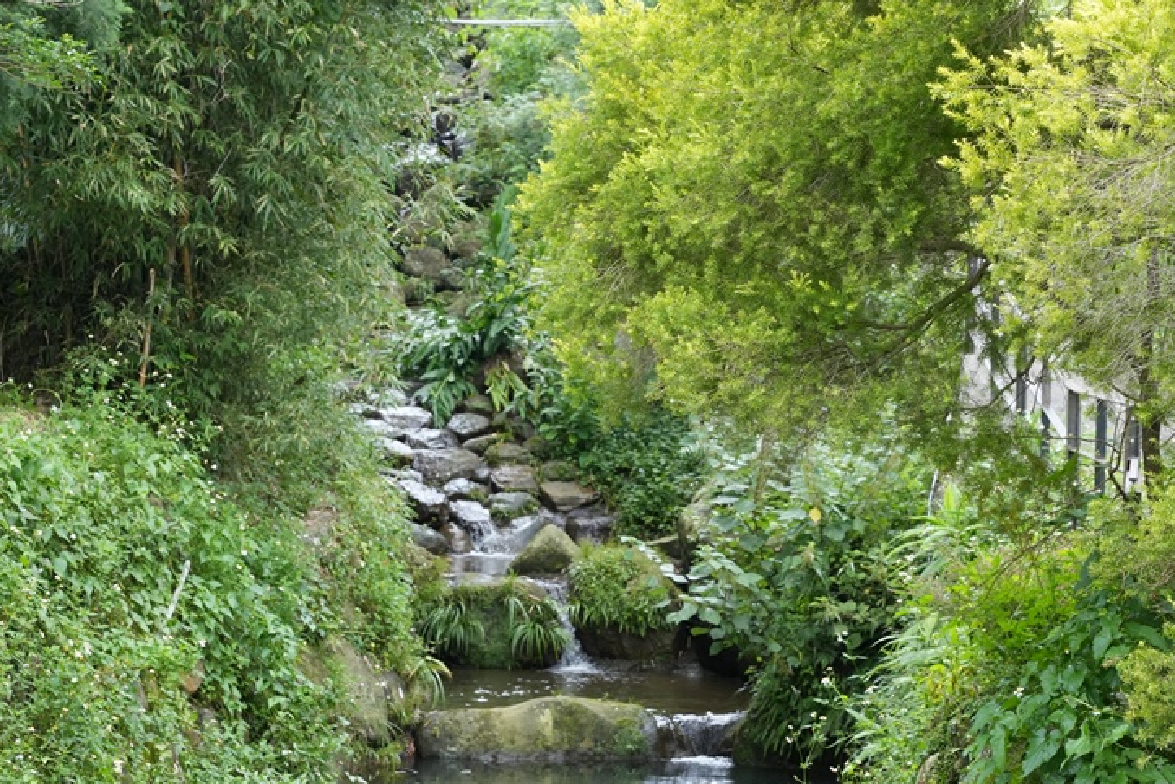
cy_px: 487
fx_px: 2774
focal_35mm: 85
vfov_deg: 16.1
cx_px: 440
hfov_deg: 23.9
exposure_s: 1/400
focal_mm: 60
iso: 1600
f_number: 7.1
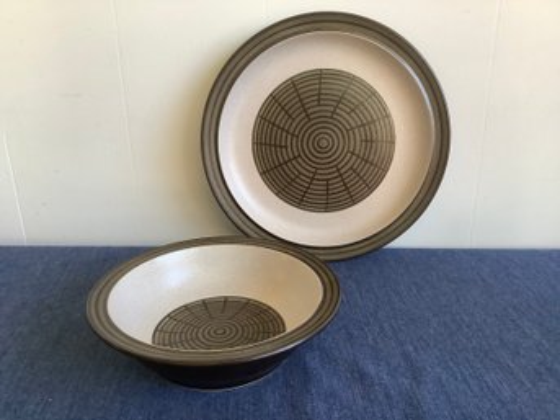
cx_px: 280
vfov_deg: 45.4
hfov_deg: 58.4
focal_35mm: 31
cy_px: 210
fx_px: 501
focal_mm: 3.3
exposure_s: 1/100
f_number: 2.4
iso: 80
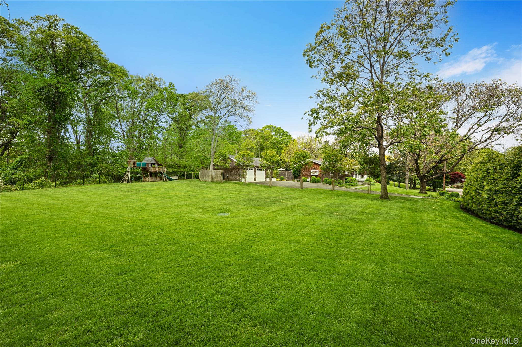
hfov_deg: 104.3
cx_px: 261
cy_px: 174
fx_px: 203
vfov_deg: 81.1
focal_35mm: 14
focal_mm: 14
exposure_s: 1/200
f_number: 9
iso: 100
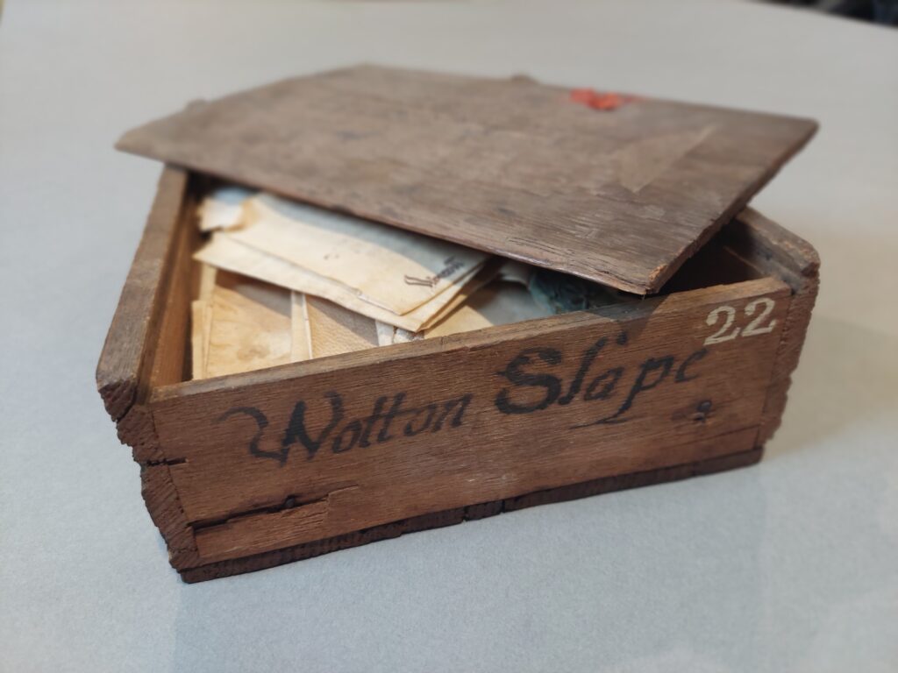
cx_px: 449
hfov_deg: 69.4
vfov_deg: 54.9
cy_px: 336
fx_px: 649
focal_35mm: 25
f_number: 1.8
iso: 160
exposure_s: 1/25
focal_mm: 5.23
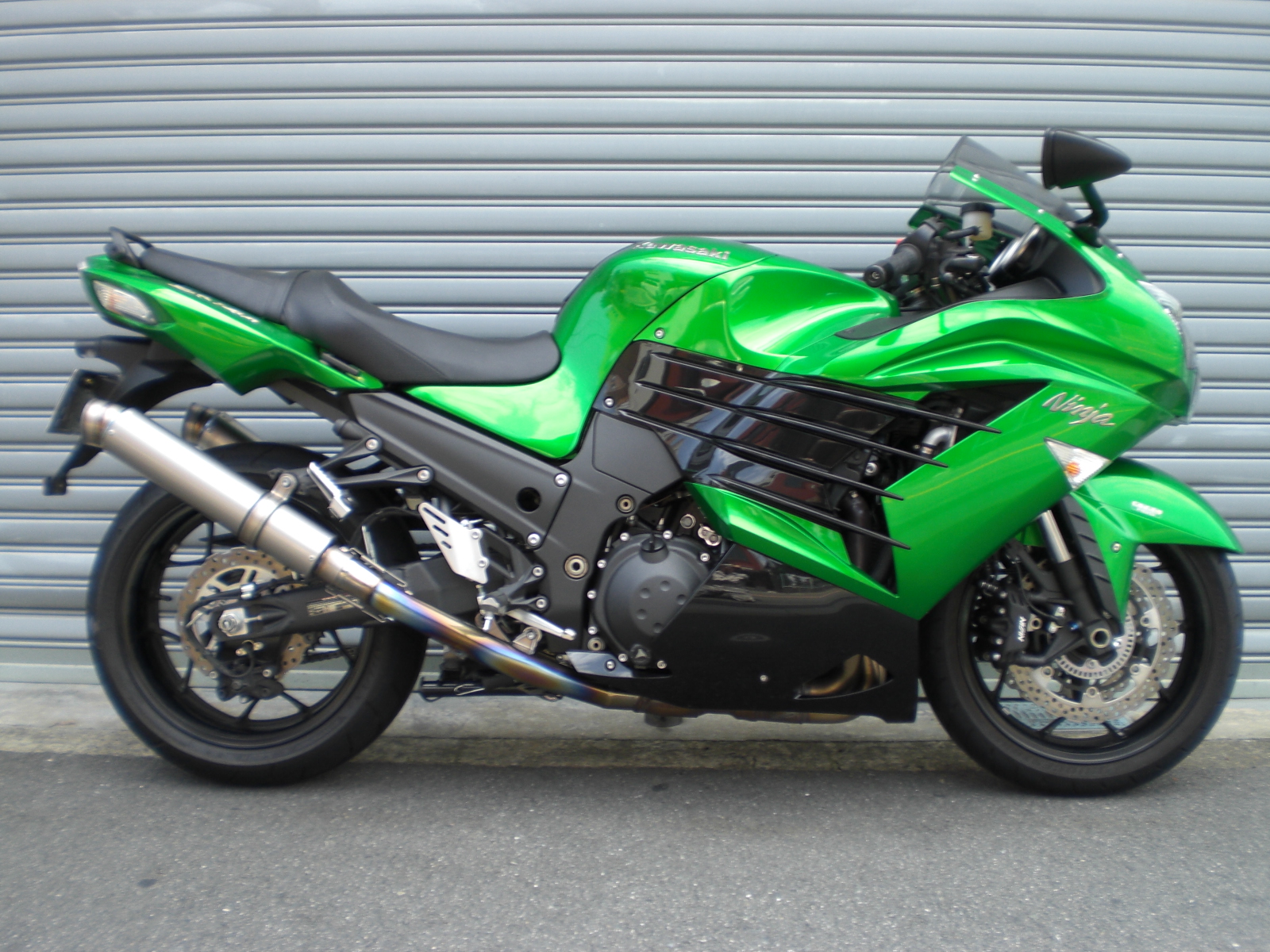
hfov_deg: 49.0
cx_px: 635
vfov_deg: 37.7
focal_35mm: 38
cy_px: 476
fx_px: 1394
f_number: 3.1
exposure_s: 1/125
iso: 50
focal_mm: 6.3
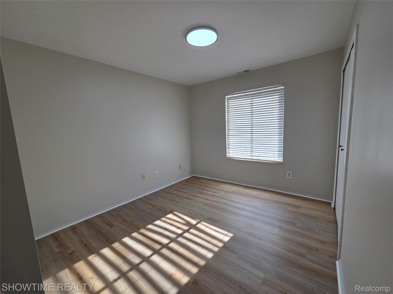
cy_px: 147
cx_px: 196
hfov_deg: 106.2
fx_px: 148
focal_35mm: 13
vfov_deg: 89.9
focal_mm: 2.2
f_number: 2.2
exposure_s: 1/132
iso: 50
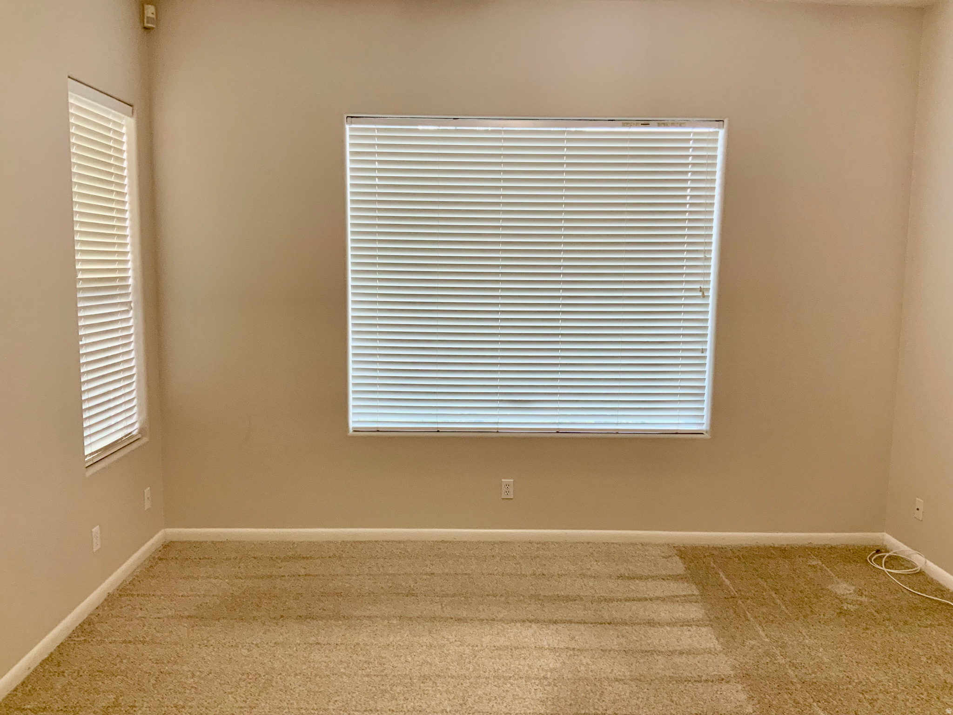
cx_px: 476
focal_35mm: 29
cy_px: 358
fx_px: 798
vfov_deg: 48.2
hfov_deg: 61.7
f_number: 1.8
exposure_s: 1/60
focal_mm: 3
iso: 80
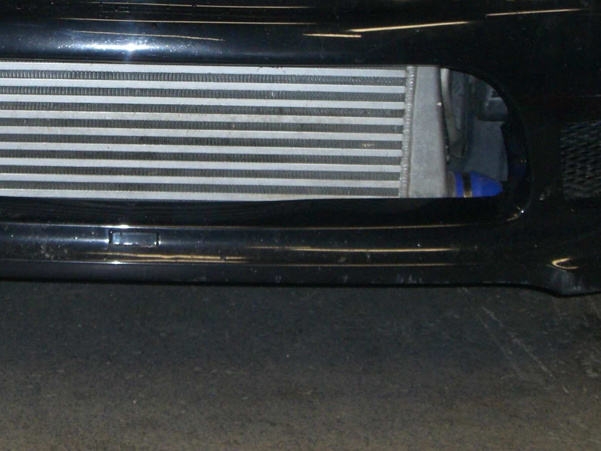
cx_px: 134
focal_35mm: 109
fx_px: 1893
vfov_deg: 13.5
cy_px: 79
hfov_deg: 17.9
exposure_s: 1/60
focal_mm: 10.7
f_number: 3.6
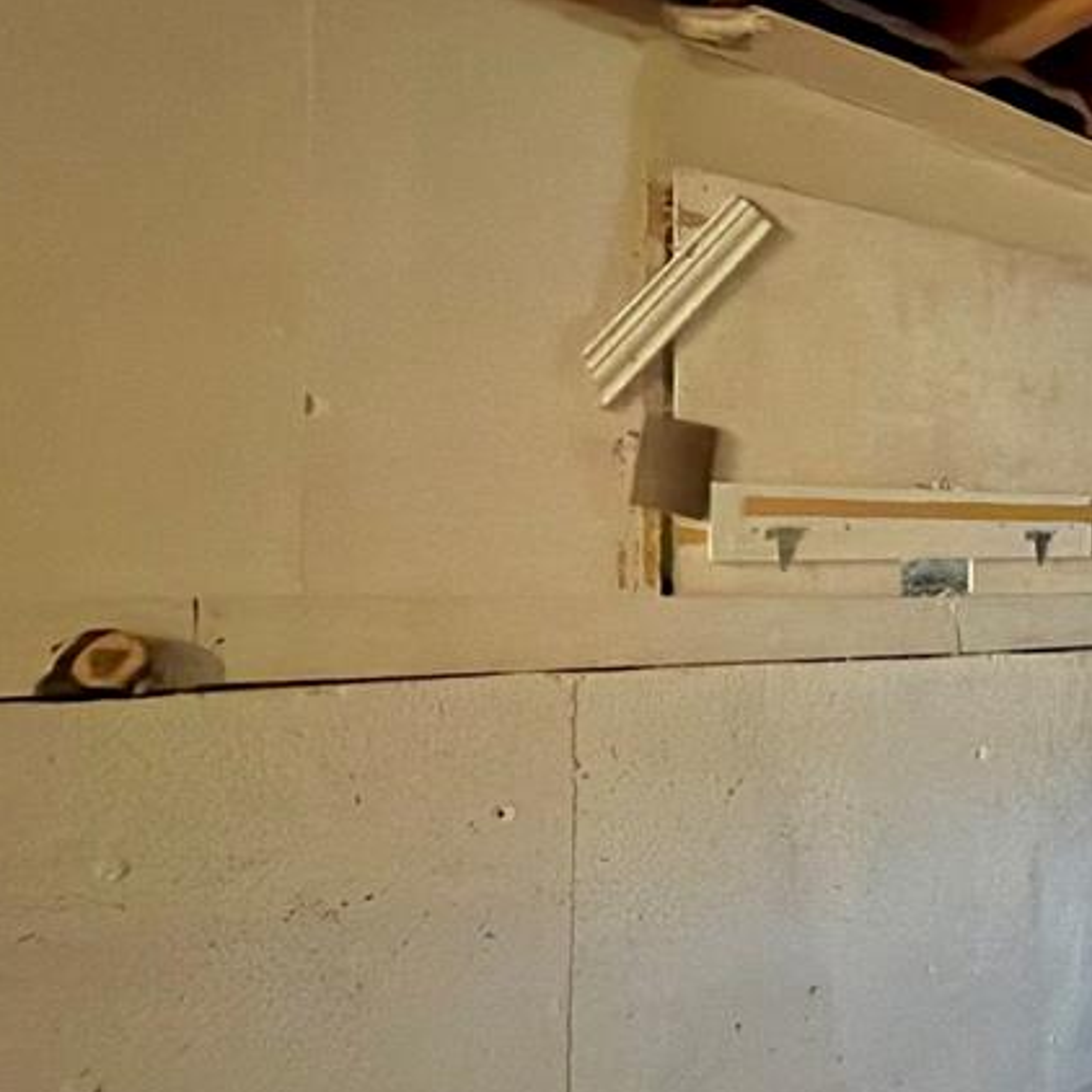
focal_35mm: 30
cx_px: 1260
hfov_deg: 40.7
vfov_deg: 54.0
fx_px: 1071
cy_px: 572
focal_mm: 2.22
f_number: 2.2
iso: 3200
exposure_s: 1/60
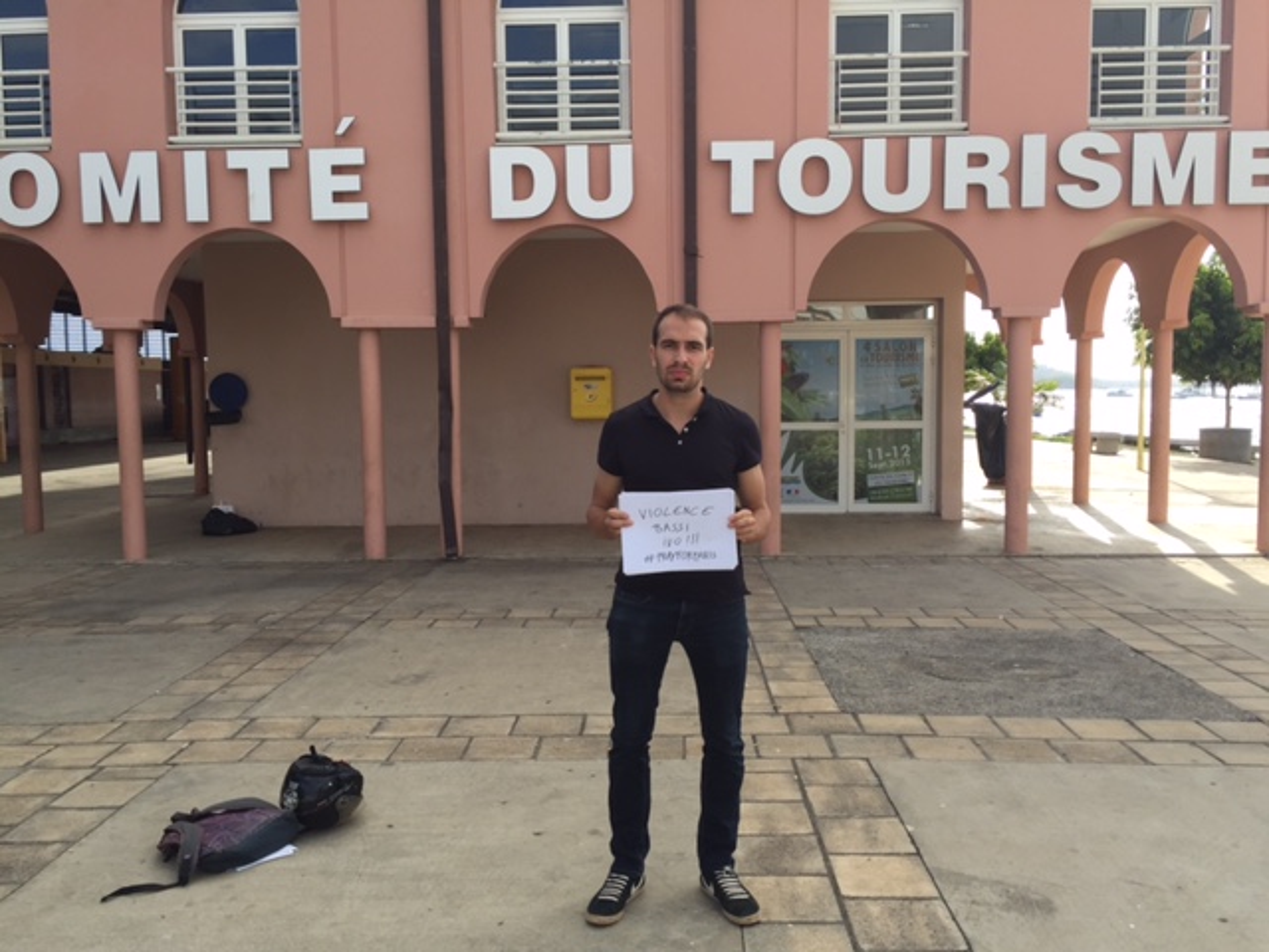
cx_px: 634
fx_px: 1063
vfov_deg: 48.2
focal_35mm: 29
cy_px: 476
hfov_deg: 61.7
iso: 32
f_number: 2.2
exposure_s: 1/898
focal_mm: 4.15
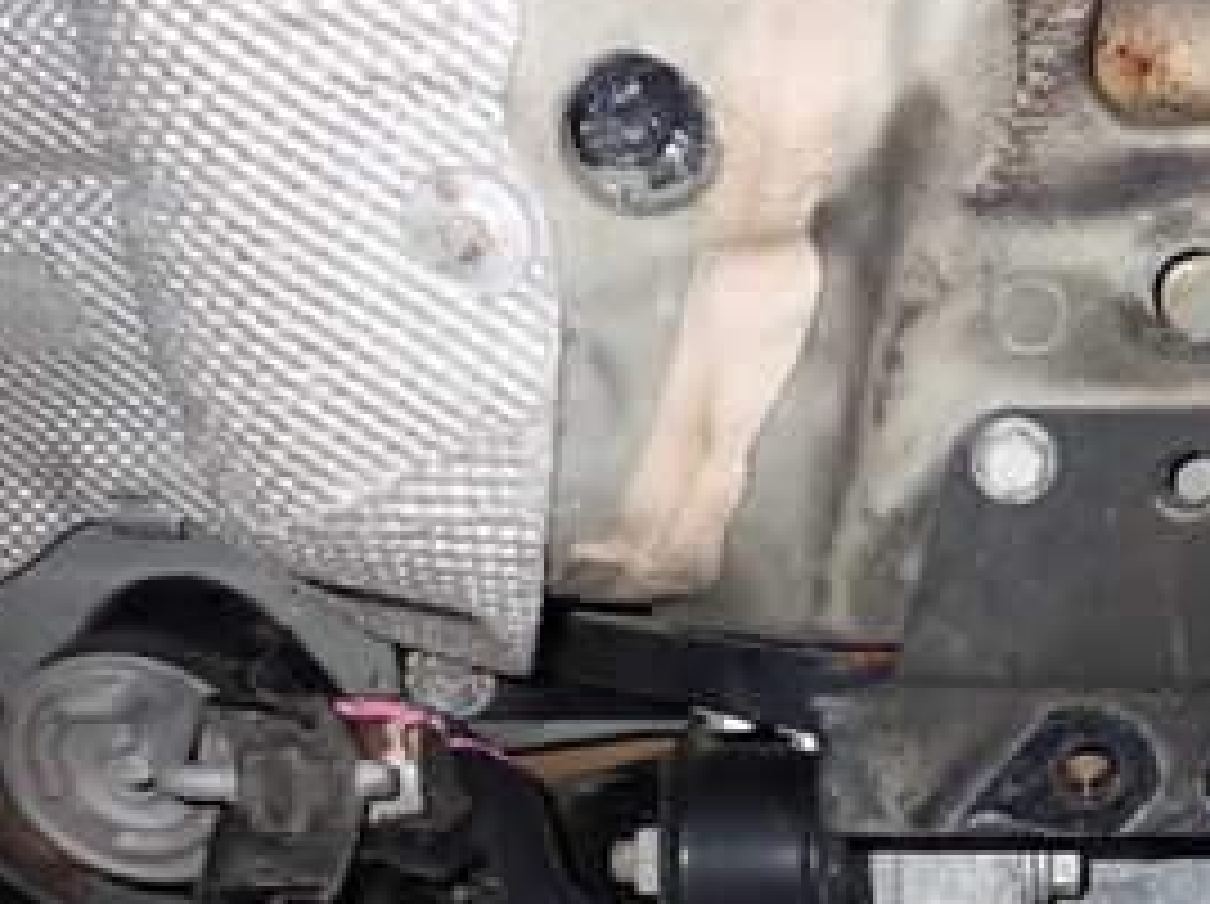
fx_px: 2339
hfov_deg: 27.9
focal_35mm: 67
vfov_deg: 21.3
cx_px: 1102
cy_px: 837
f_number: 6.3
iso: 800
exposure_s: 1/30
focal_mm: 5.4
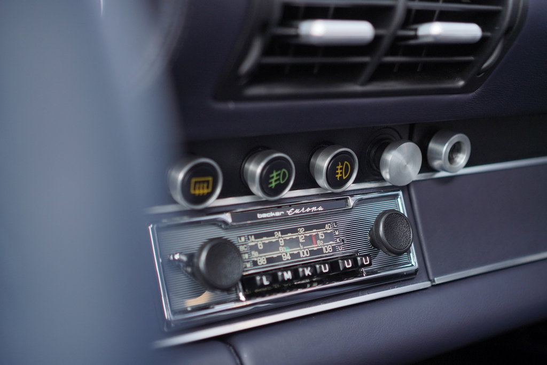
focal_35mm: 52
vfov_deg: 25.8
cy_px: 182
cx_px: 274
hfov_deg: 37.8
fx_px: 798
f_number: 2.2
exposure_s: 1/1000
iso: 320
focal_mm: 35
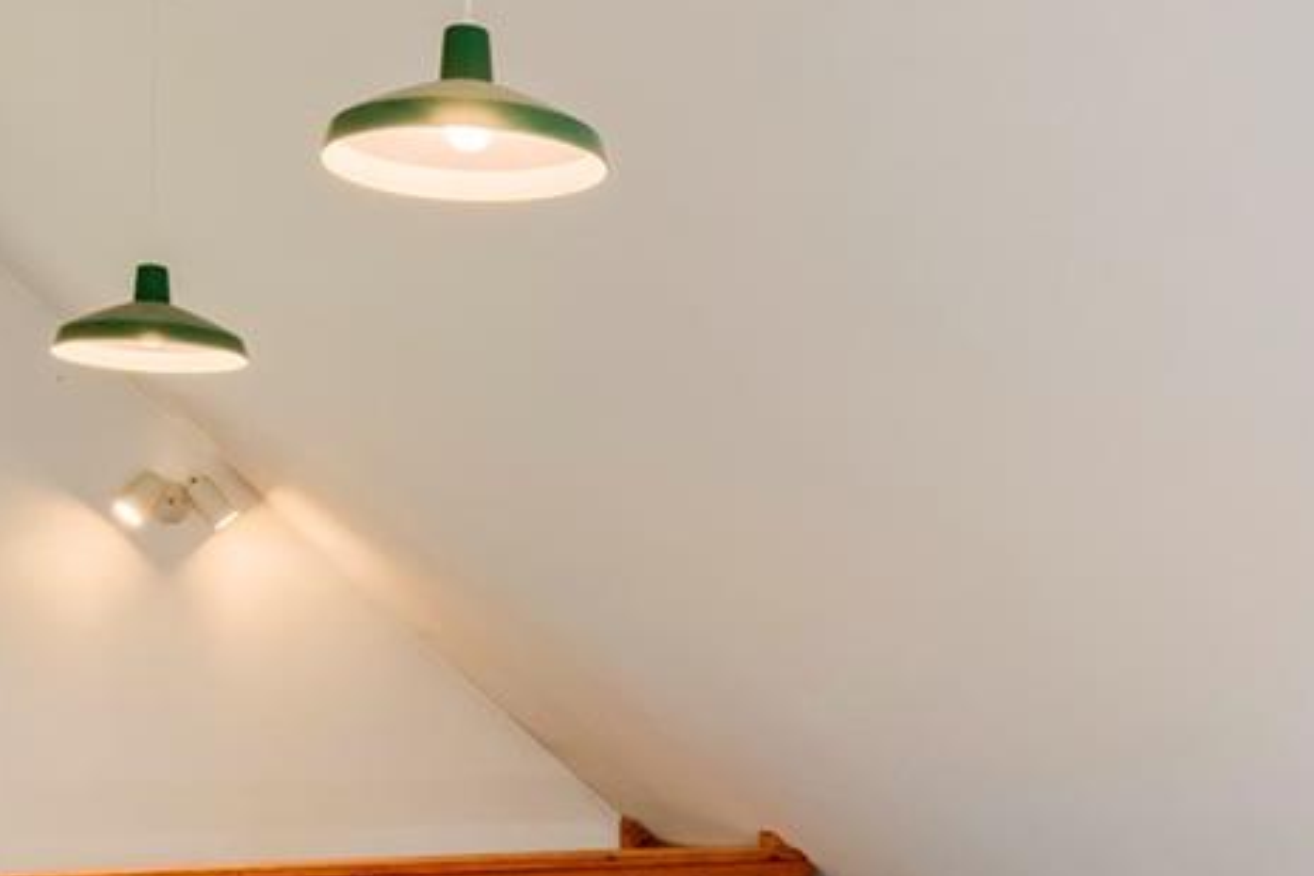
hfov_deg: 35.7
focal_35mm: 55
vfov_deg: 24.2
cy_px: 725
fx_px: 2007
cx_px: 938
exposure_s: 1/15
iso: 800
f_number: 8
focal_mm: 16
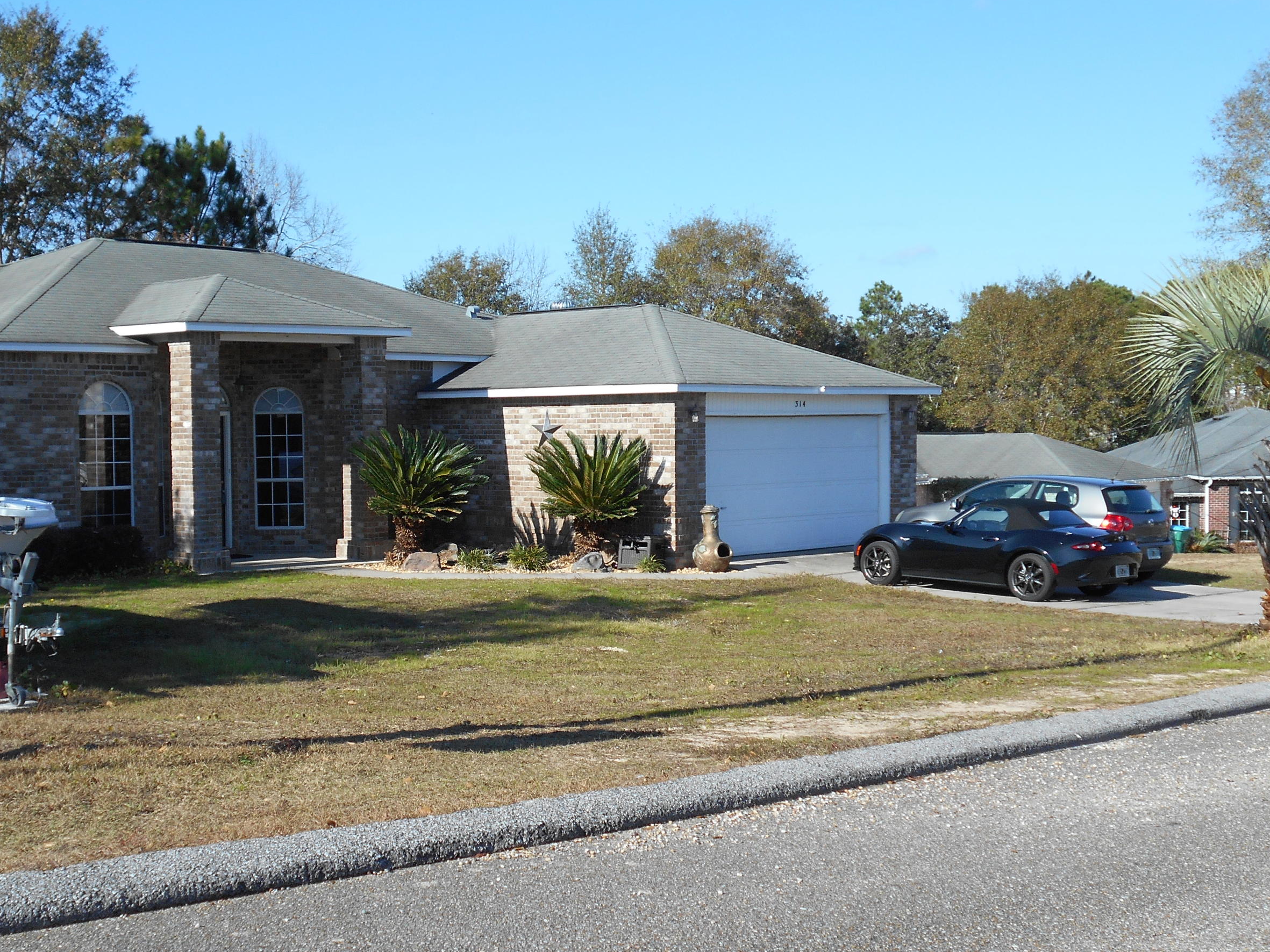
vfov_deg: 30.9
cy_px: 520
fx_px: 1724
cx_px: 480
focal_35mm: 47
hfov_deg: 40.2
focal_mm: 6.7
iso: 80
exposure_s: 1/640
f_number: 3.9
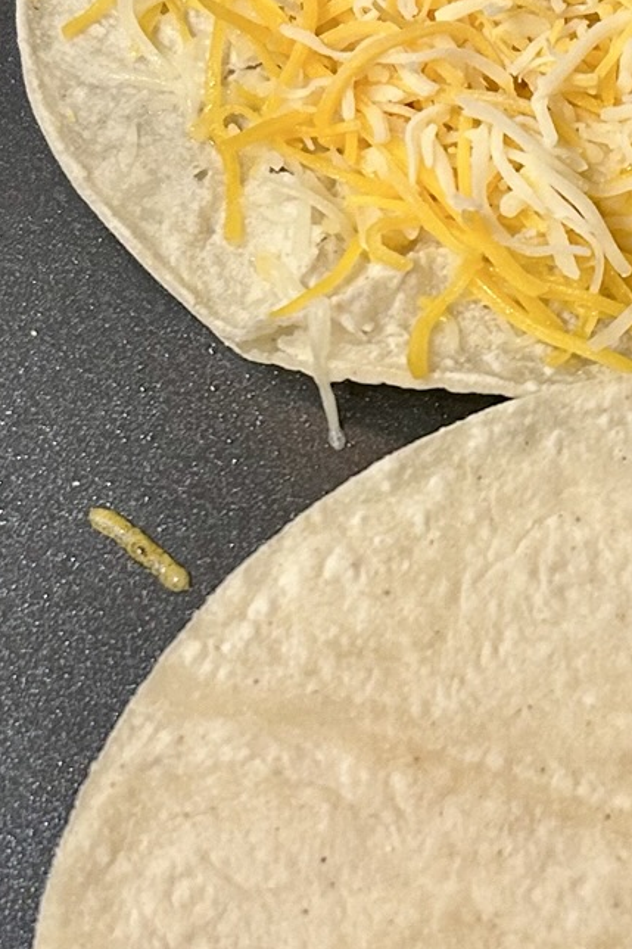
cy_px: 513
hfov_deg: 15.8
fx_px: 2213
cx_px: 701
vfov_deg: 24.2
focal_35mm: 84
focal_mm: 5.7
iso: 200
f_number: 1.5
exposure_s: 1/60
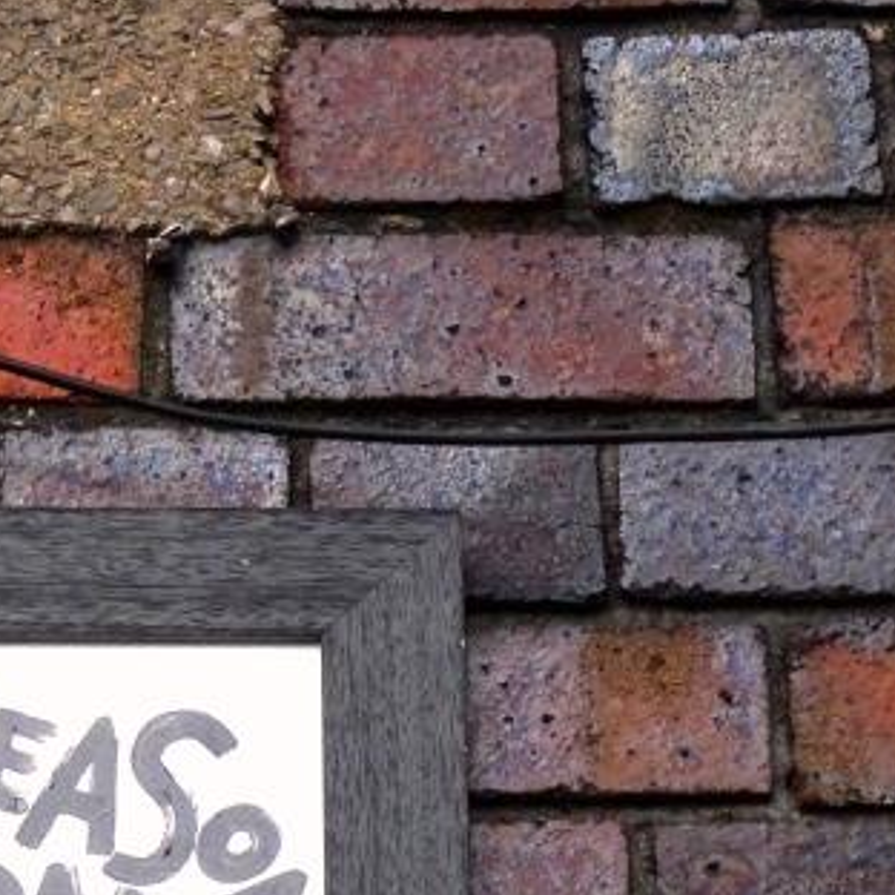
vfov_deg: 6.6
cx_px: -115
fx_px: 7635
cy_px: 1268
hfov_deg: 6.7
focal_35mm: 261
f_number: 5
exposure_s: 1/640
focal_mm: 15.45
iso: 80
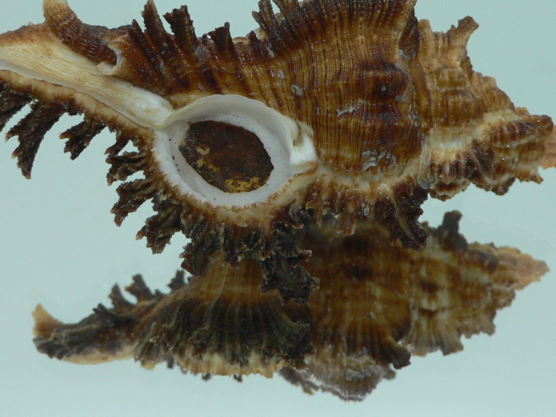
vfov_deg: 27.4
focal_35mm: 53
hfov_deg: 36.2
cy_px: 153
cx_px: 282
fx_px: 851
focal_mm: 4.6
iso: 100
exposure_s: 1/60
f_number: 2.8
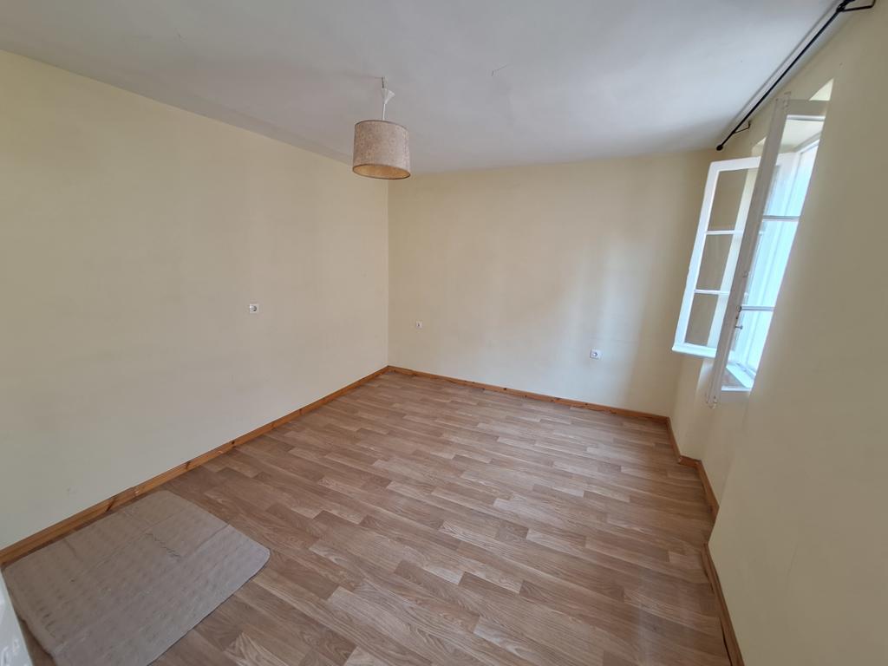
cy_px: 333
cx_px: 444
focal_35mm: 13
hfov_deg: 106.2
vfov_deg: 89.9
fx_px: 333
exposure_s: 1/40
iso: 80
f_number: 2.2
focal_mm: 1.74
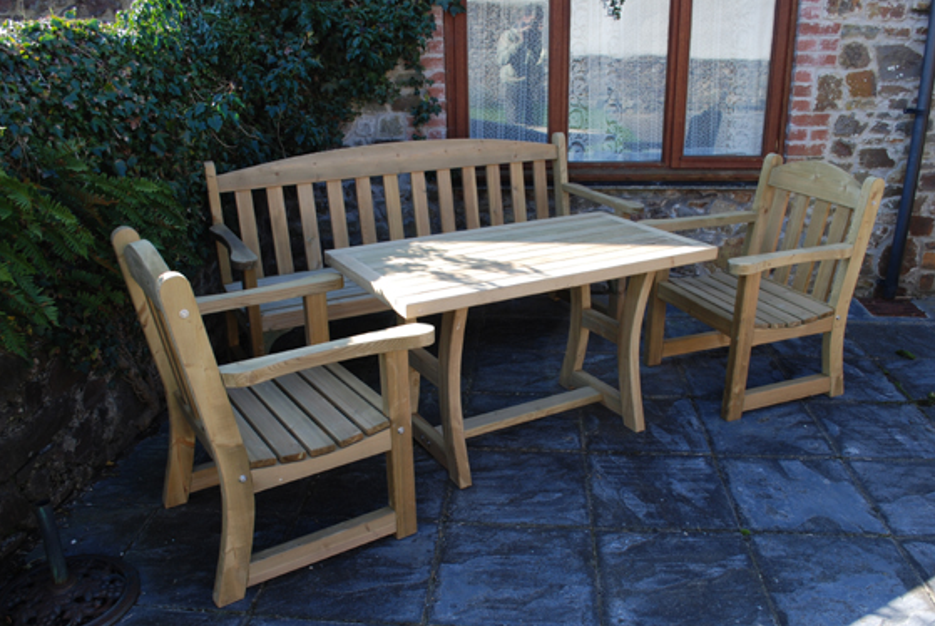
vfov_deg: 45.0
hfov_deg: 63.6
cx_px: 478
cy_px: 331
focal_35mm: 29
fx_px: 754
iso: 140
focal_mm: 18
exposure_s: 1/125
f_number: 5.6
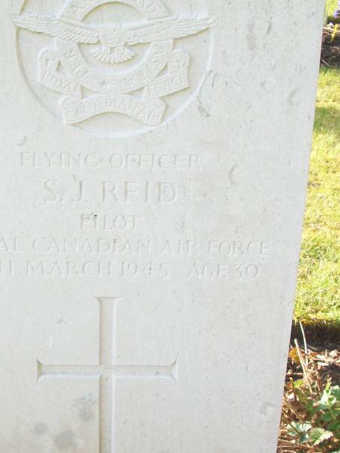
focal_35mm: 74
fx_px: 969
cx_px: 144
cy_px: 267
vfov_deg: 26.3
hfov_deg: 19.9
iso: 80
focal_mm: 6.3
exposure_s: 1/125
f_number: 3.1
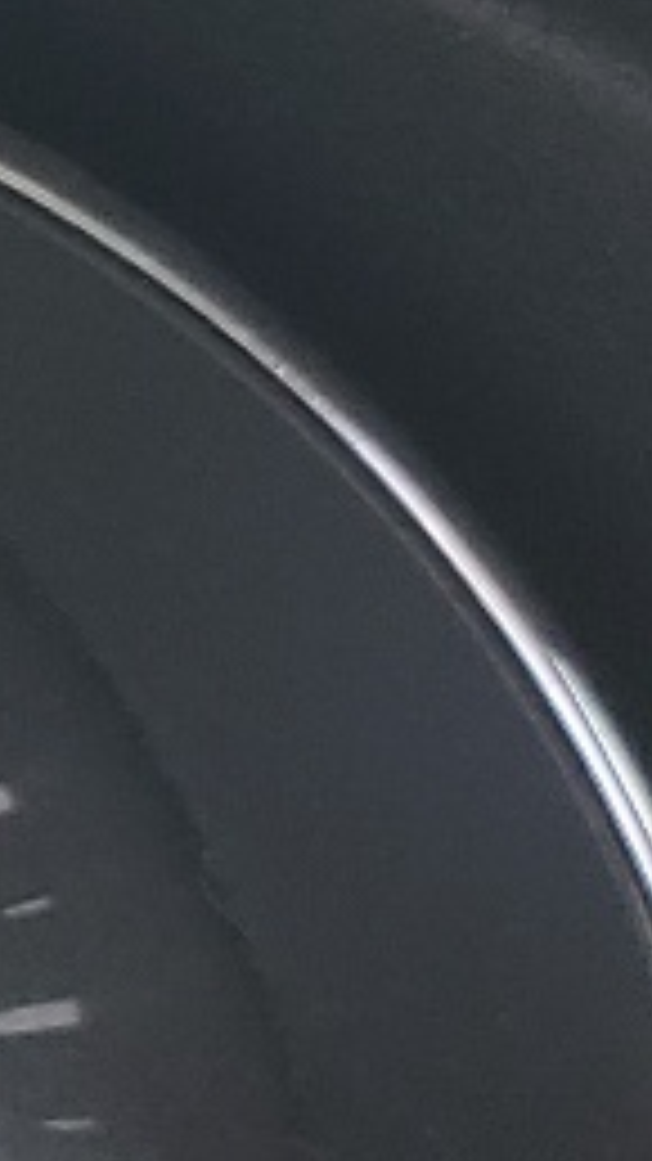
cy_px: 666
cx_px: -2221
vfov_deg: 12.2
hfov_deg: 5.6
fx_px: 5413
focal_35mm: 176
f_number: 1.5
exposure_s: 1/167
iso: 50
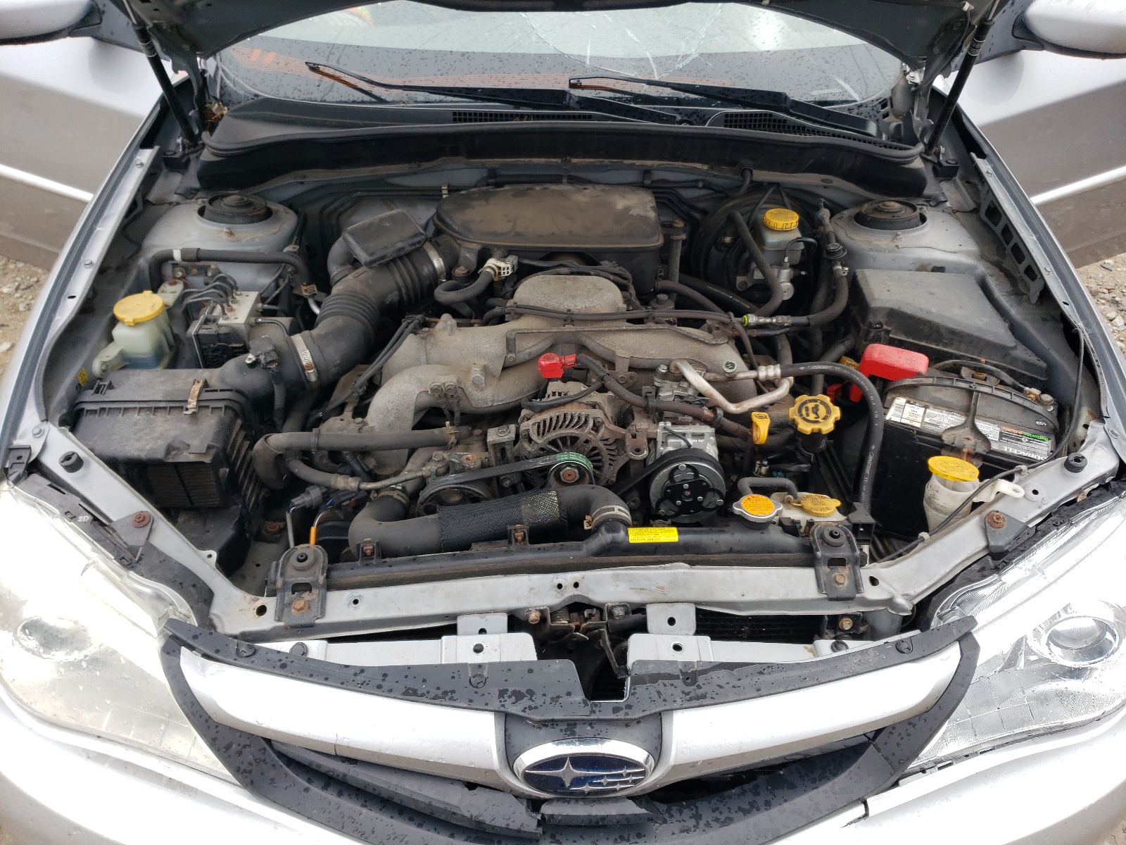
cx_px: 563
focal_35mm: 26
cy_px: 422
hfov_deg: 67.3
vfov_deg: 53.1
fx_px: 846
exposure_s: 1/625
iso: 50
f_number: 1.5
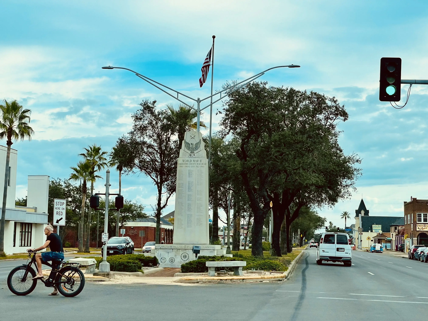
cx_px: 214
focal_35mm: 64
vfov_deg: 22.9
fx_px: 791
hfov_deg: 30.3
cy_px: 160
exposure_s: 1/1064
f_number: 2.2
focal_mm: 7.5
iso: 20
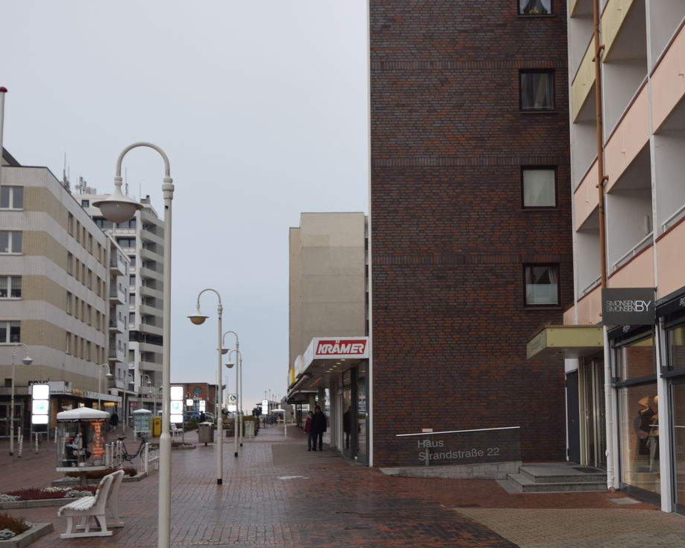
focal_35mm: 46
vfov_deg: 32.6
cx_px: 440
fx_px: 932
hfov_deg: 40.0
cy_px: 335
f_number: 5.6
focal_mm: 20
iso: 250
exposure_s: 1/125
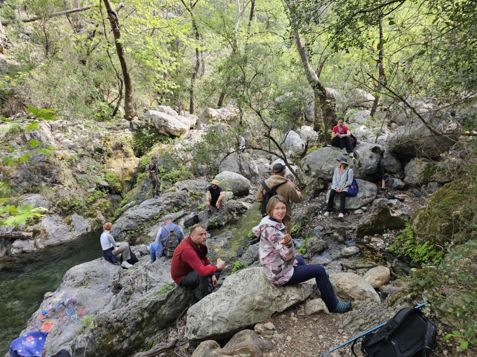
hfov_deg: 73.9
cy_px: 178
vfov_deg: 58.9
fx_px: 317
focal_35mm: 23
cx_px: 238
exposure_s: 1/100
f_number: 1.7
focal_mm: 6.3
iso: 20
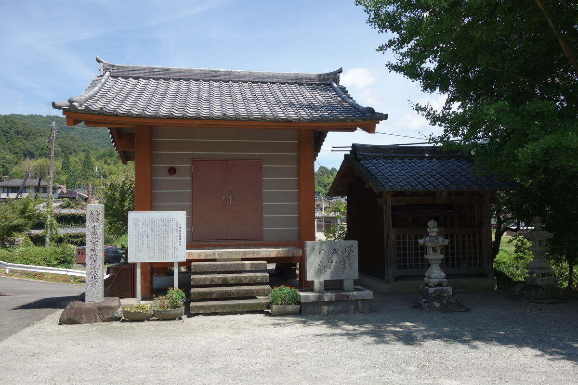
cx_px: 289
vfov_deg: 46.4
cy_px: 192
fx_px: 450
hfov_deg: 65.5
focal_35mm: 28
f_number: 5.6
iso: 125
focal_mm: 10.4
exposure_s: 1/320
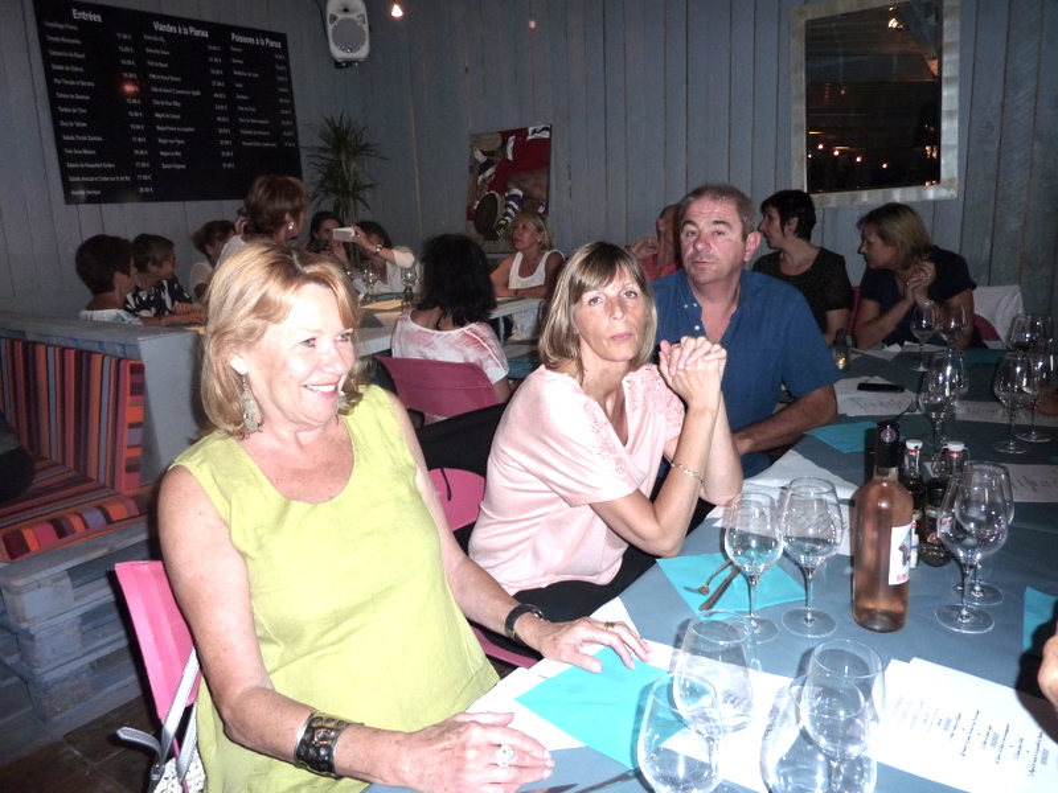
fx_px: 764
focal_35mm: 25
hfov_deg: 69.4
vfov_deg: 54.9
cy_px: 396
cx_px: 529
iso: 160
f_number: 3.3
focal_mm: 4.1
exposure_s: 1/30
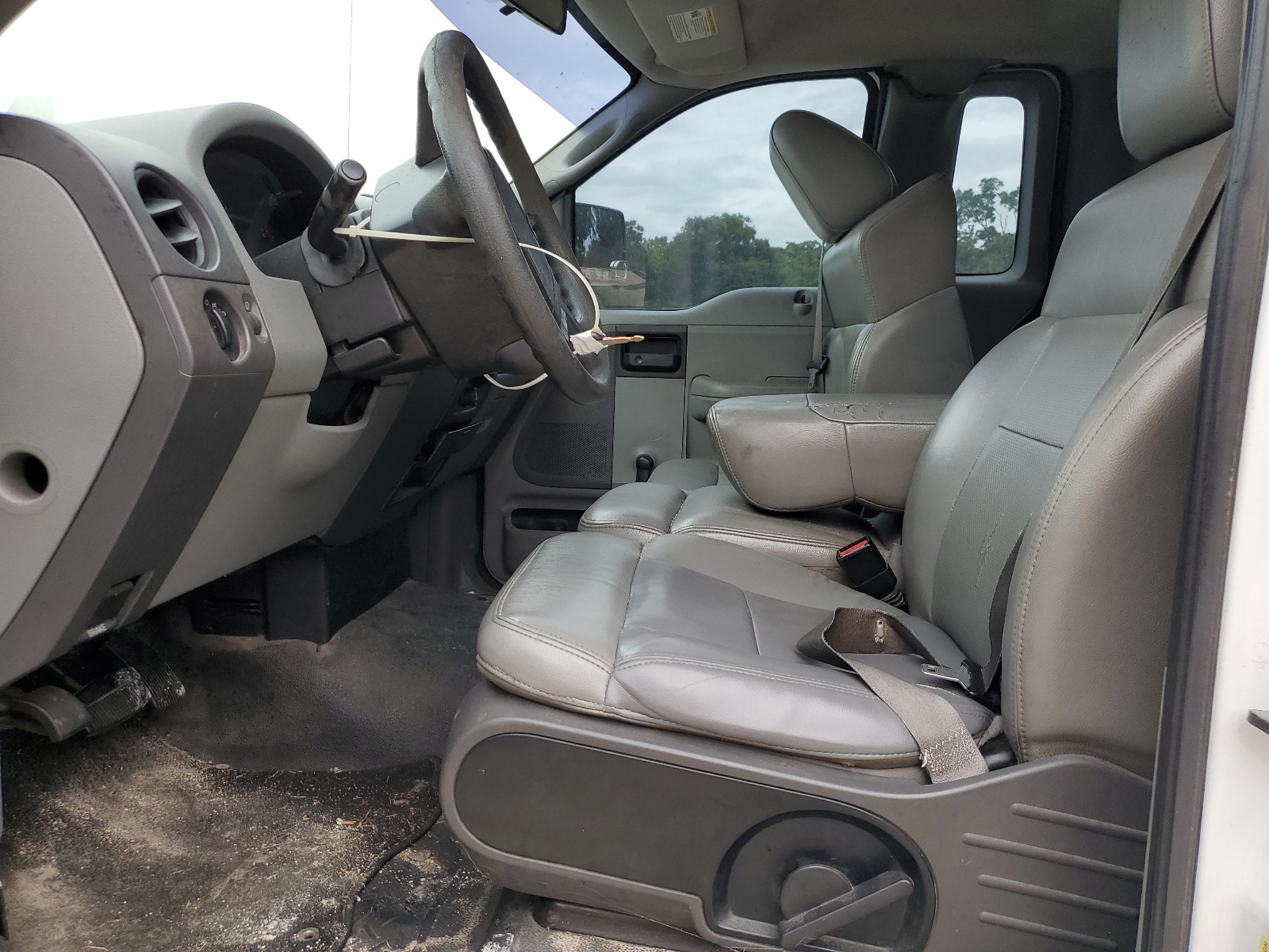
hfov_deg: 67.3
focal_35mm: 26
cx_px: 634
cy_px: 476
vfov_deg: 53.1
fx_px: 953
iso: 52
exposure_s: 1/120
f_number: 1.5
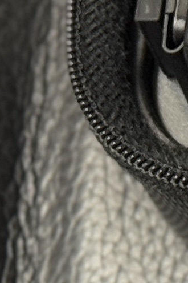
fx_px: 3185
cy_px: 22
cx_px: 818
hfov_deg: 3.2
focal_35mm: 406
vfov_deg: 5.1
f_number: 1.78
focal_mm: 6.76
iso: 250
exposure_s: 1/50
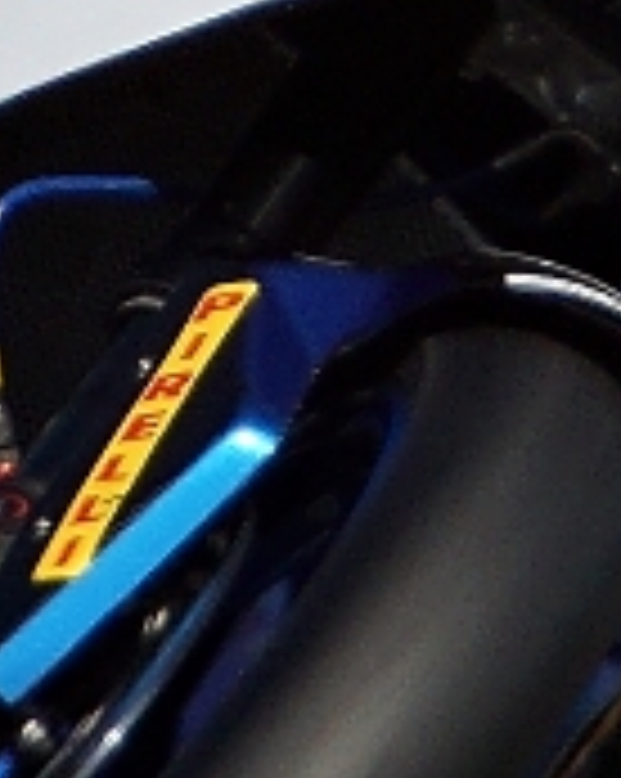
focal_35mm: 5207
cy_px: 97
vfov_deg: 0.4
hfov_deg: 0.3
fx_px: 119837
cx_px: 302
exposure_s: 1/1000
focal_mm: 500
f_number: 8
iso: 200
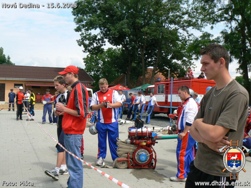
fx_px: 261
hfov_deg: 51.4
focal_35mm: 36
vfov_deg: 39.7
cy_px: 94
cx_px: 126
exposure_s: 1/400
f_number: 6.3
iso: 80
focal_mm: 6
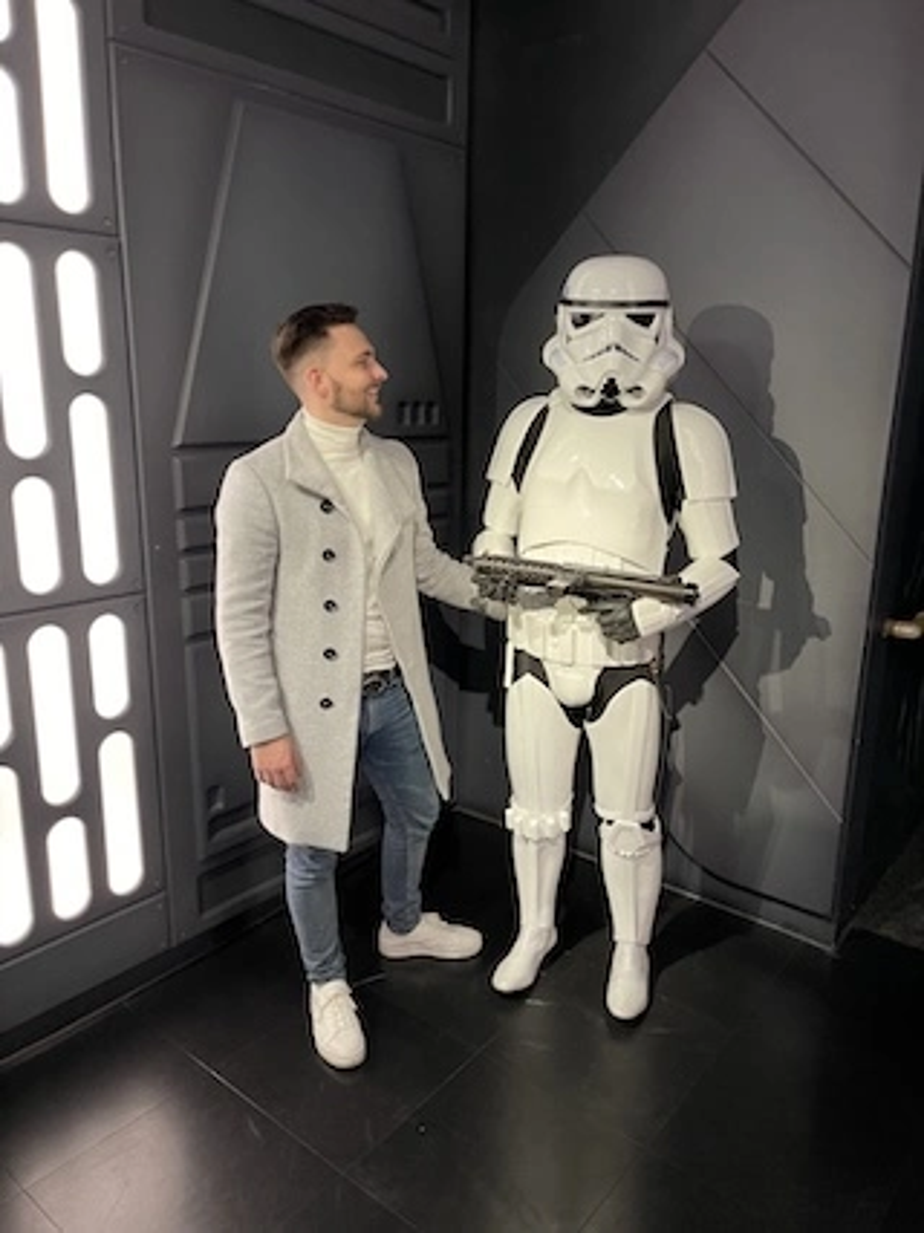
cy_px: 616
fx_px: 926
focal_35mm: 26
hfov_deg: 53.0
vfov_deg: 67.3
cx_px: 462
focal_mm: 5.1
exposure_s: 1/50
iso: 500
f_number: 1.6
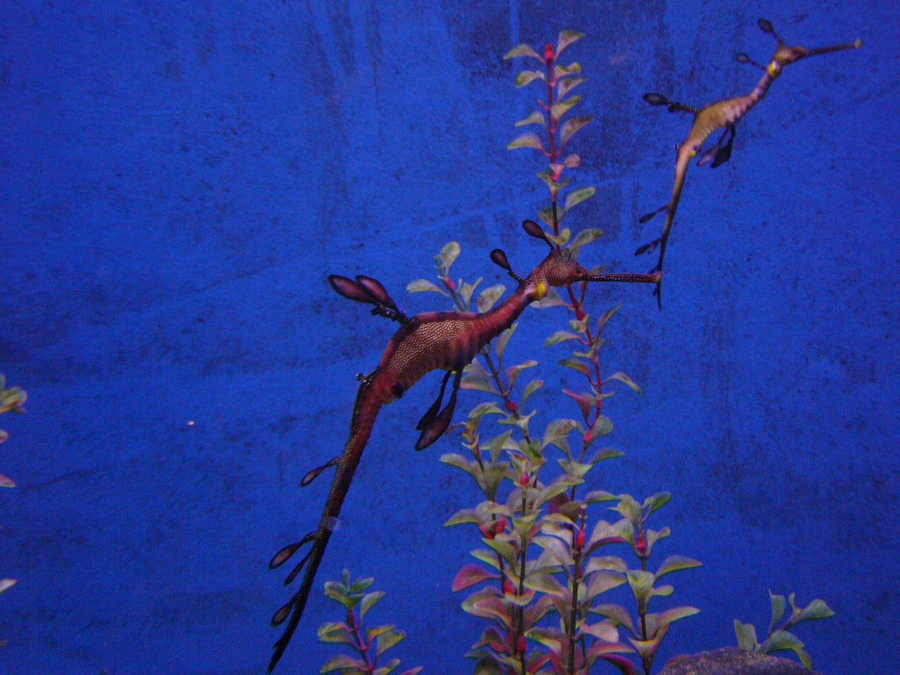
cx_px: 450
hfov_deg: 49.0
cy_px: 338
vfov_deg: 37.7
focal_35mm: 38
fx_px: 988
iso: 200
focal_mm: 6.3
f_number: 2.9
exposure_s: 1/8
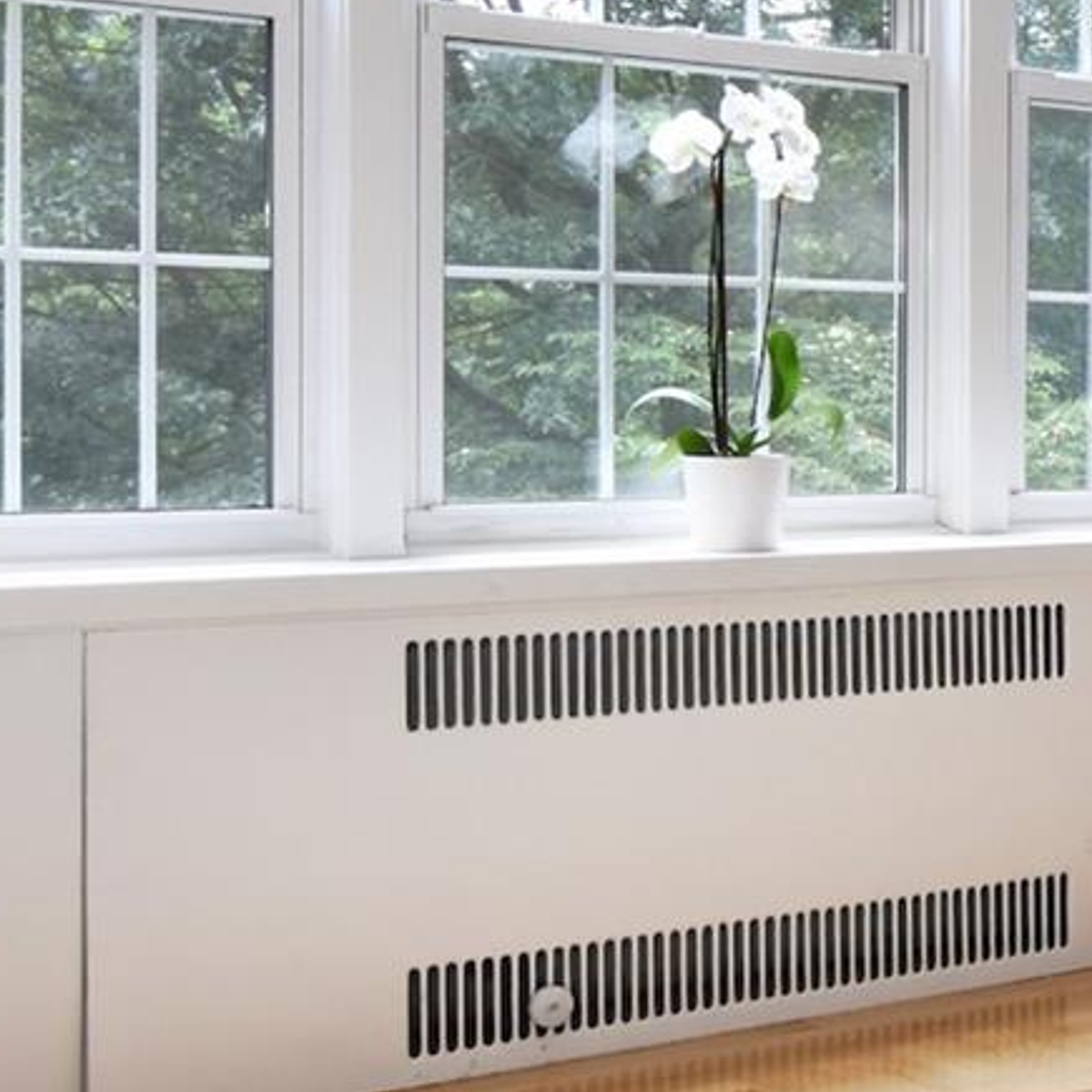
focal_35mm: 66
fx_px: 2356
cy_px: 200
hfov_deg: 20.6
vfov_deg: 25.6
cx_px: 1815
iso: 640
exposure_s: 1/40
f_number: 11
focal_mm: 11
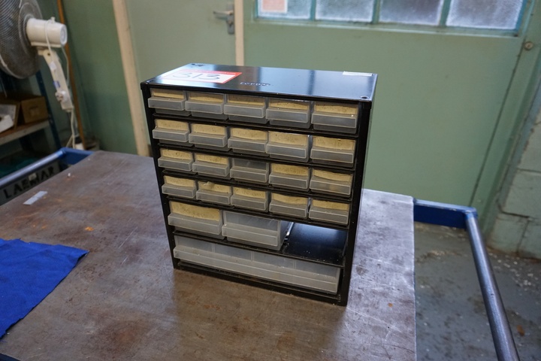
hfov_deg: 73.7
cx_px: 270
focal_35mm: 24
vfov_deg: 53.1
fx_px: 361
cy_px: 180
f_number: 4
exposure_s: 1/160
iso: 1250
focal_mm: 16
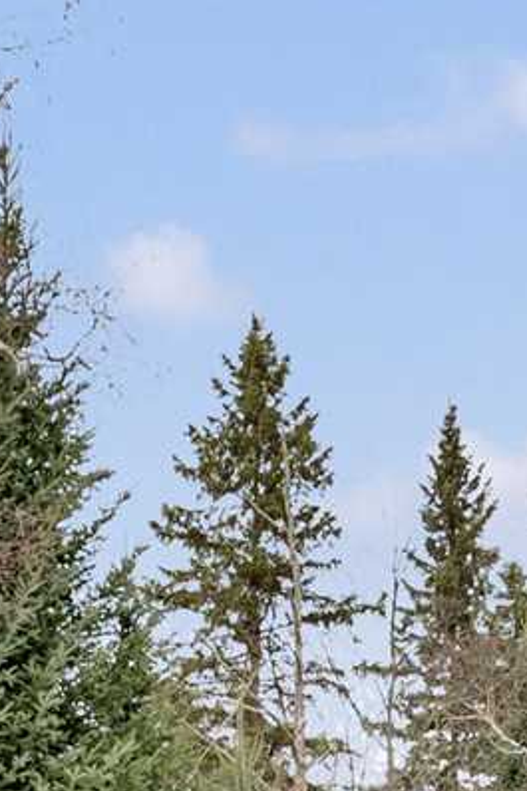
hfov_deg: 8.4
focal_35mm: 162
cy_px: 1409
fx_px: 3560
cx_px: 32
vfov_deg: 11.8
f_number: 8
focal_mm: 14
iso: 64
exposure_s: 1/10
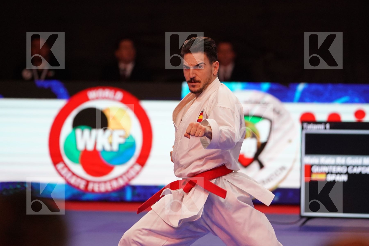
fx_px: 3075
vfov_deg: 4.6
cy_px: 123
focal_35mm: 300
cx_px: 184
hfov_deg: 6.9
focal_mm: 200
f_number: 2.8
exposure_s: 1/500
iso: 2500
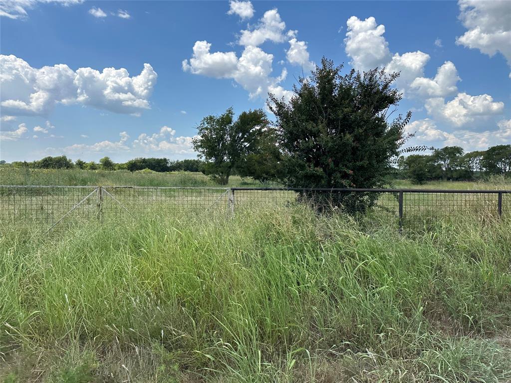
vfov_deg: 56.8
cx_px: 256
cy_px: 192
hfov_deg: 71.6
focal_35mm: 24
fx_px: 354
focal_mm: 6.86
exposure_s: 1/4545
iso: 80
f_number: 1.78
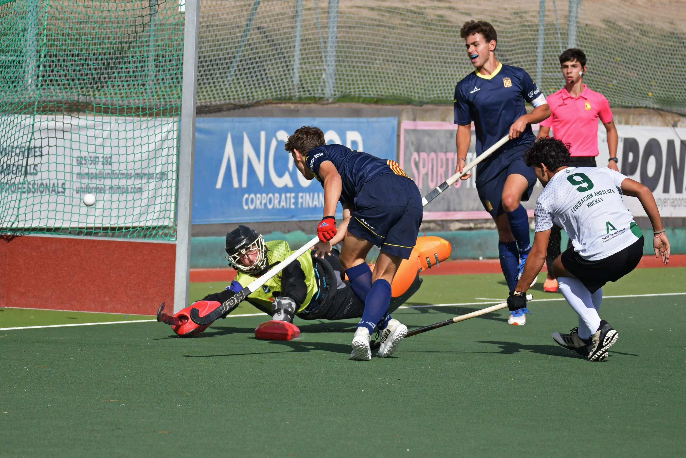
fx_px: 5288
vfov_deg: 5.0
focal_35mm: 278
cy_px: 229
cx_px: 343
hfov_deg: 7.4
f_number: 5
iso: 560
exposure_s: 1/4000
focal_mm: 185
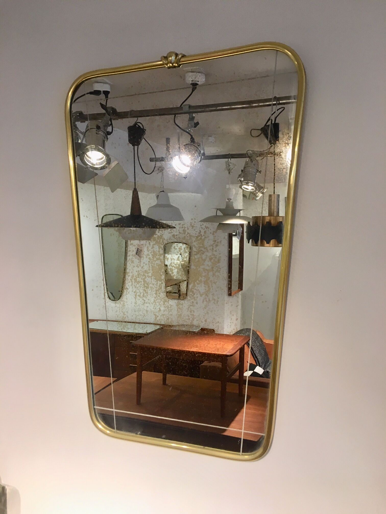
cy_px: 257
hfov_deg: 48.2
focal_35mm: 29
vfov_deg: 61.7
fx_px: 431
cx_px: 193
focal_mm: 4.15
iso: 50
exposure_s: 1/33
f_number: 2.2
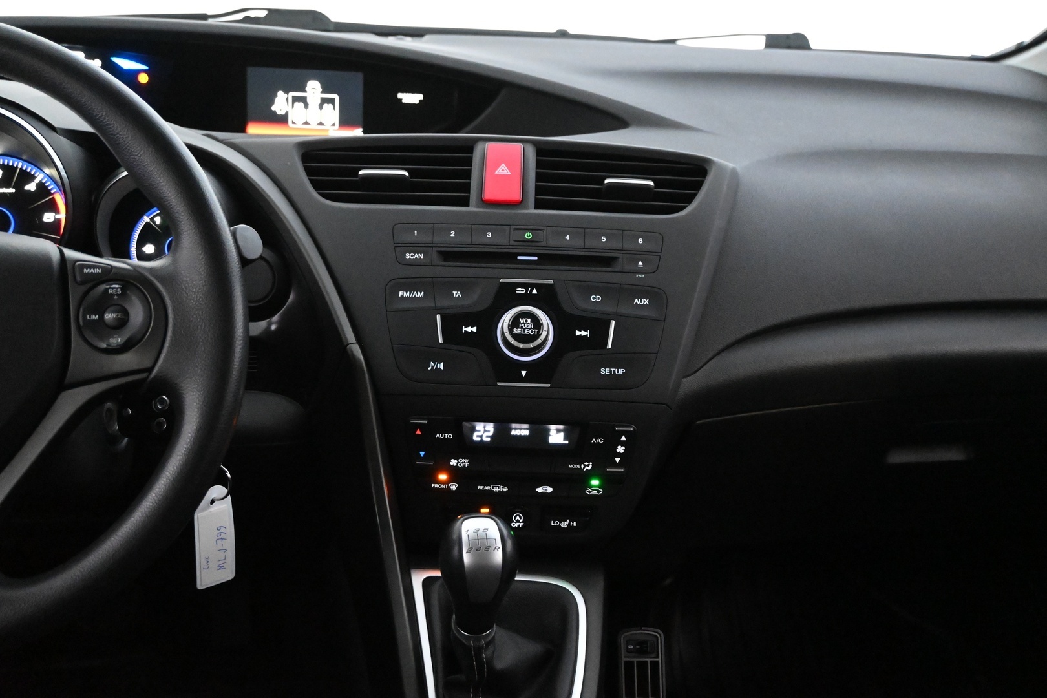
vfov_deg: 29.9
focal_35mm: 45
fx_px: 1309
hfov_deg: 43.6
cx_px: 524
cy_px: 349
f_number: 4.8
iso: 10000
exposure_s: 1/50
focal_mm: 30
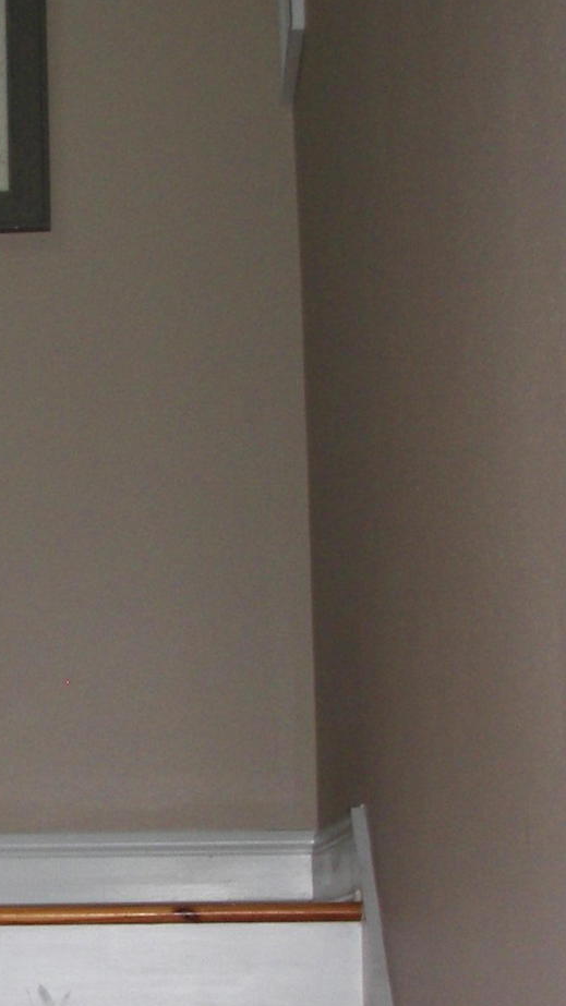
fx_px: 2269
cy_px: 678
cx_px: 24
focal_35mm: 85
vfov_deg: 24.9
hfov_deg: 14.0
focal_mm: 6
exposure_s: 1/30
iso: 100
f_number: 2.8
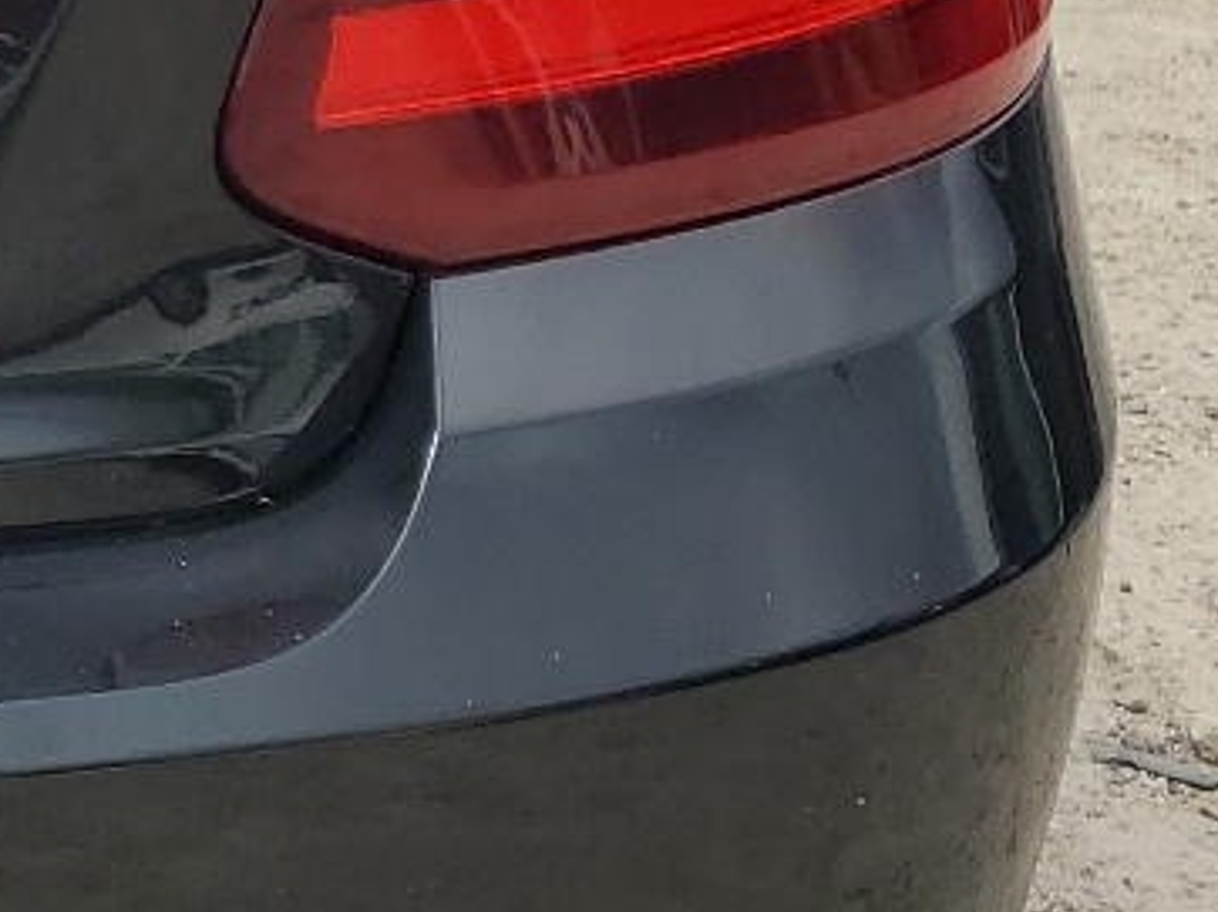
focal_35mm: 115
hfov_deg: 14.5
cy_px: 0
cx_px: -1127
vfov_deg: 12.7
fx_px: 4044
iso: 50
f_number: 1.5
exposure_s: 1/2000
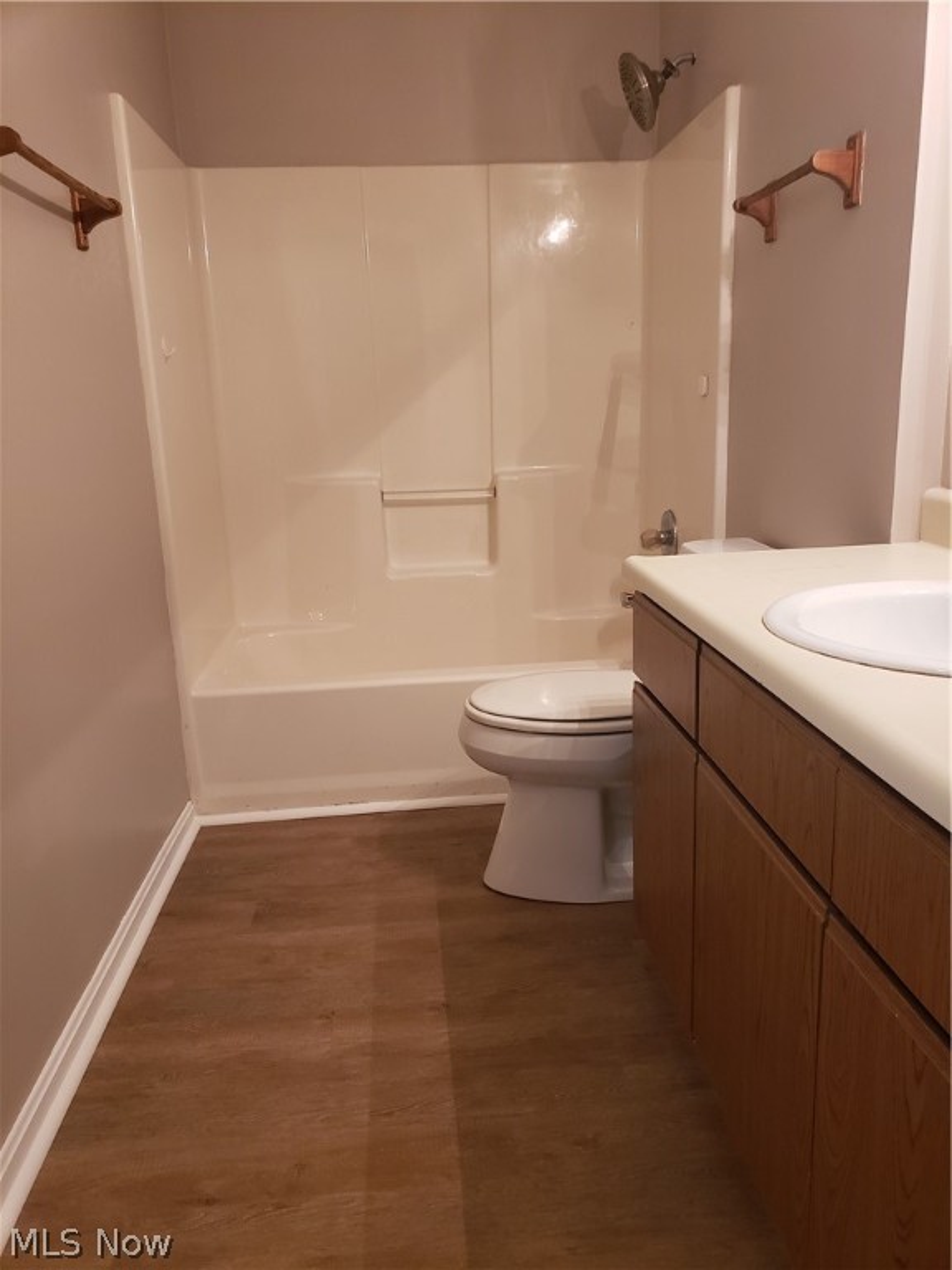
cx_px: 476
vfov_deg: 67.3
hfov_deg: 53.1
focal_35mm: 26
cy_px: 635
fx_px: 953
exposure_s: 1/30
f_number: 2.4
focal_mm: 4.3
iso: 250
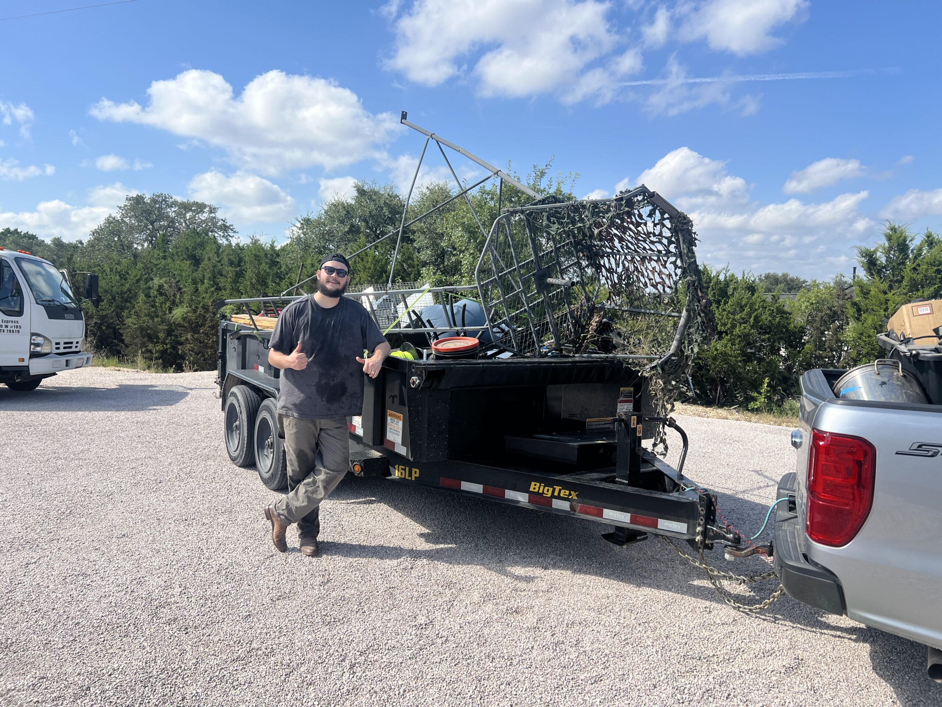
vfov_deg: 53.1
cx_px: 471
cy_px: 354
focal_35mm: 26
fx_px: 708
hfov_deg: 67.3
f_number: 1.5
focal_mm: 5.7
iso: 50
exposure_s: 1/3968
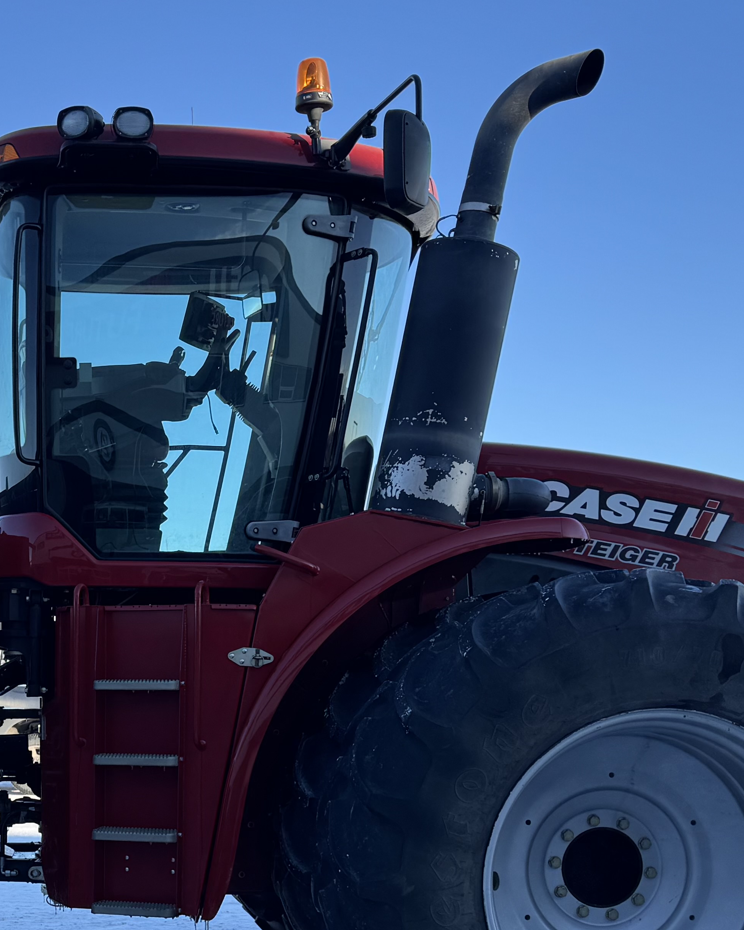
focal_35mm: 55
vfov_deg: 33.2
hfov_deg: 26.9
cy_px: 738
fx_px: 1514
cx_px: 123
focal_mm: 6.76
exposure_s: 1/2041
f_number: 1.78
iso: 80
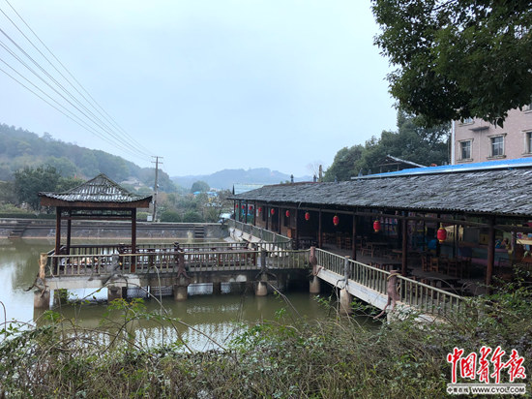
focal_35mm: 28
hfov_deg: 63.5
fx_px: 430
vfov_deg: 49.7
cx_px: 266
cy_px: 200
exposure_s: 1/281
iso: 20
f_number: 1.8
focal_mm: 4
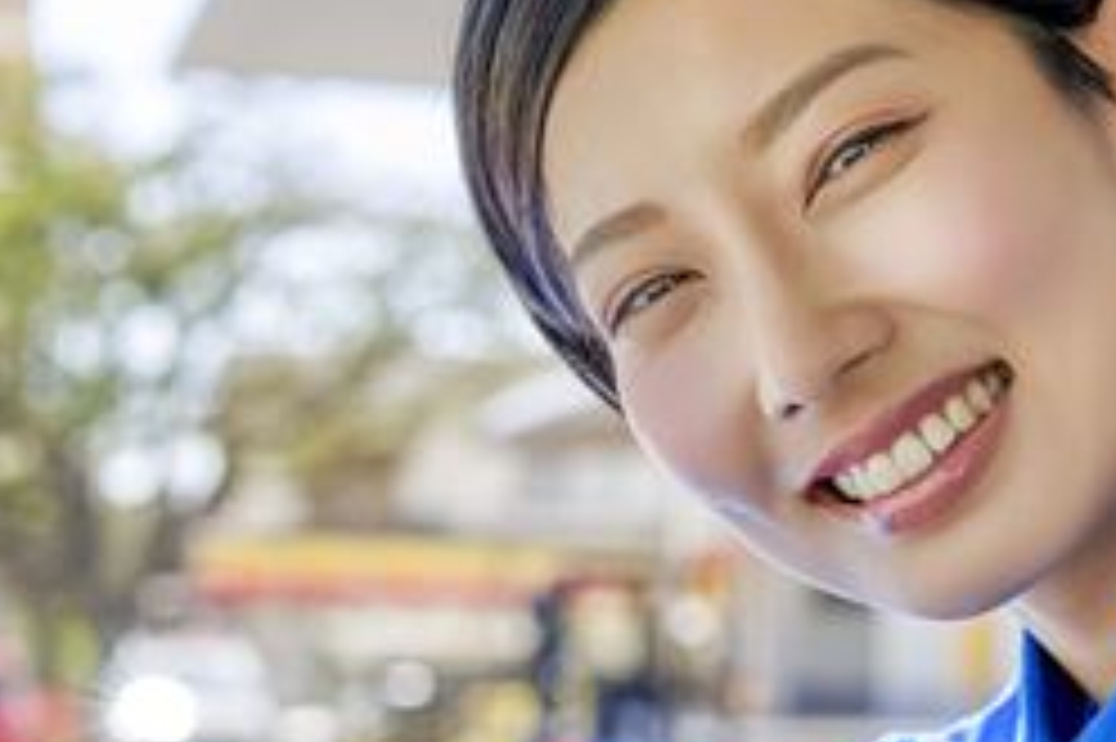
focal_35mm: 160
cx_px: 639
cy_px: 738
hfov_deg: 12.8
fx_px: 4957
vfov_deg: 8.5
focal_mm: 55
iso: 100
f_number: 4.5
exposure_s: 1/250
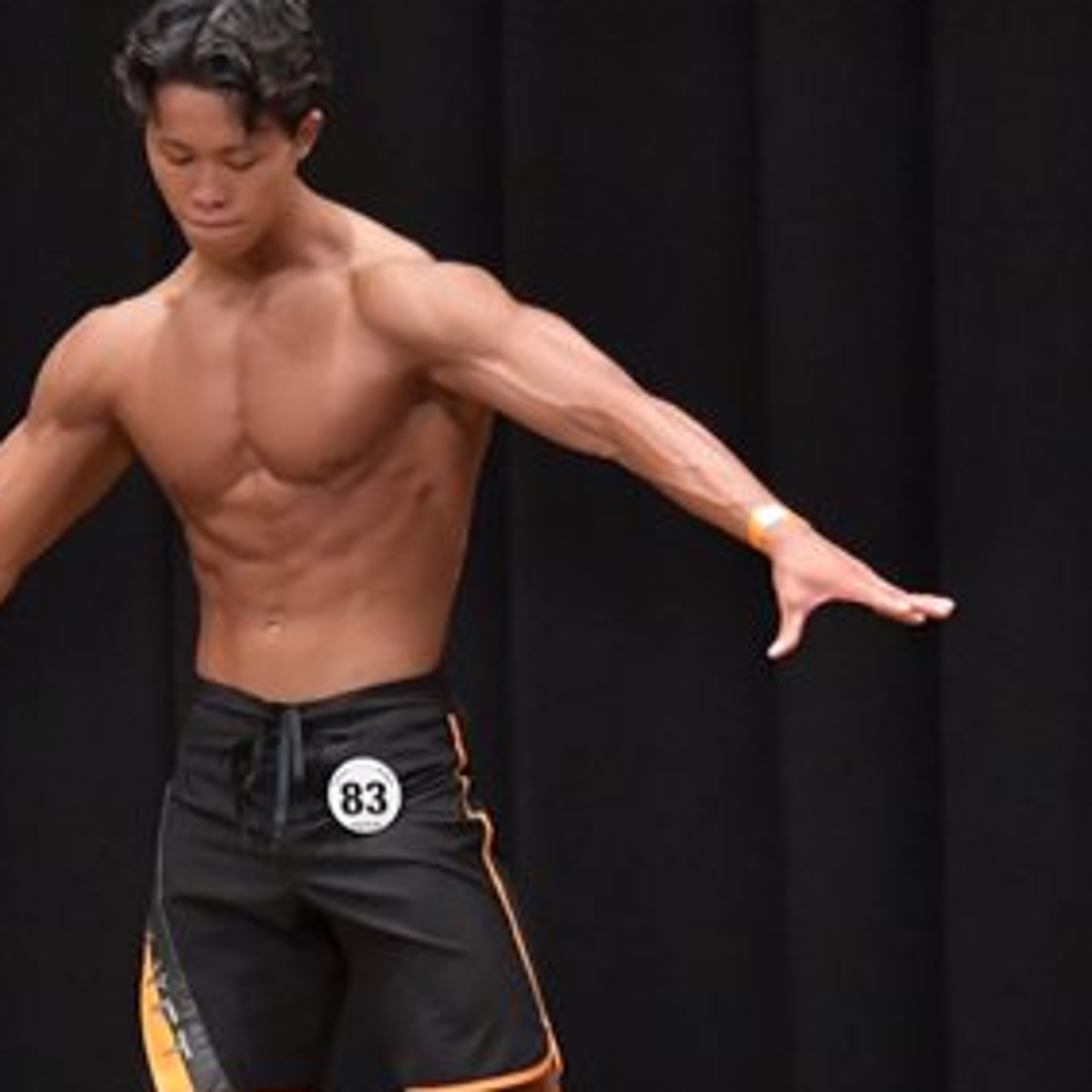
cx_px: 83
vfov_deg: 3.3
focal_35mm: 524
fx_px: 18702
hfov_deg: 3.3
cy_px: 814
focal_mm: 150
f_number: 5.6
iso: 6400
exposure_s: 1/400
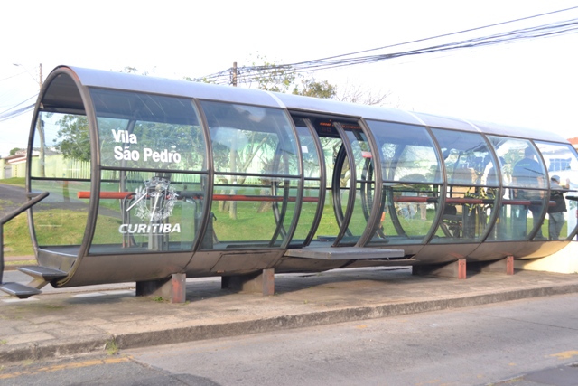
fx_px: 626
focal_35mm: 39
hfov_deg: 49.5
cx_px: 289
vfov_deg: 34.2
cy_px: 193
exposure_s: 1/125
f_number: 5.6
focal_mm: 26
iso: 400
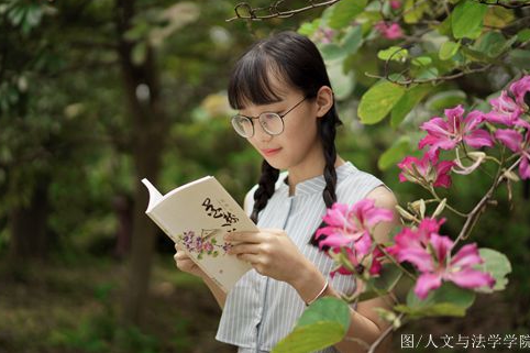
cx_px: 263
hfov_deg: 35.1
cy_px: 173
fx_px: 839
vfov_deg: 23.8
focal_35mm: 57
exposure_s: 1/2500
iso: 100
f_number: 1.8
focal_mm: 55
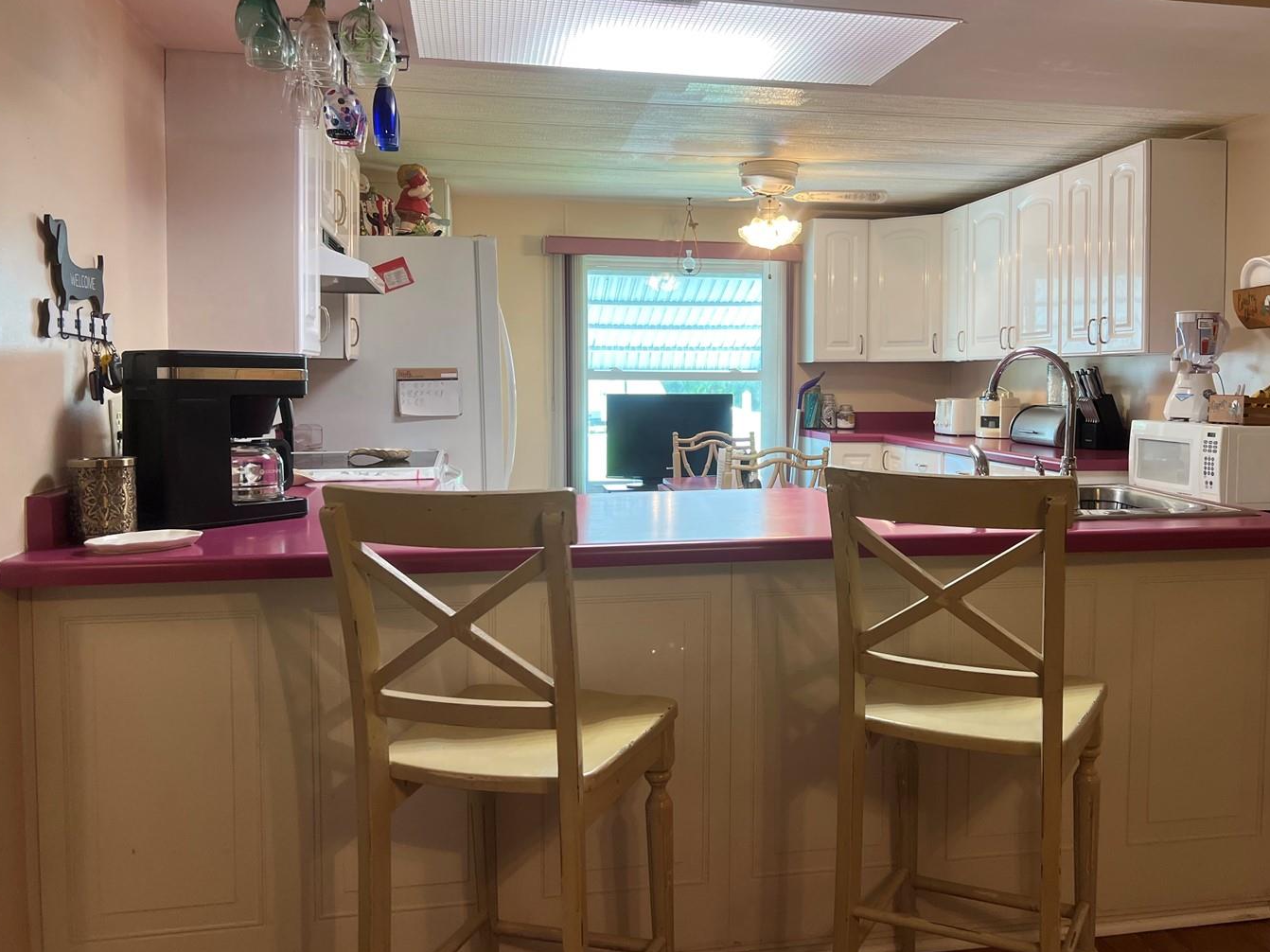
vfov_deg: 45.4
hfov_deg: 58.1
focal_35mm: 31
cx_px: 729
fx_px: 1137
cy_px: 424
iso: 100
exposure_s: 1/120
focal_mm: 5.7
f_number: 1.5
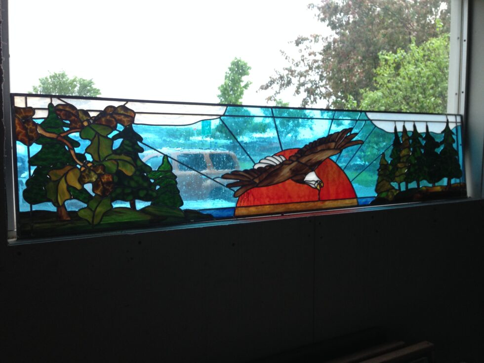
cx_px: 242
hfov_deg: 55.4
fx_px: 461
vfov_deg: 42.9
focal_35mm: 33
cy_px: 182
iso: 100
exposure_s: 1/20
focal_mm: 4.12
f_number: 2.4
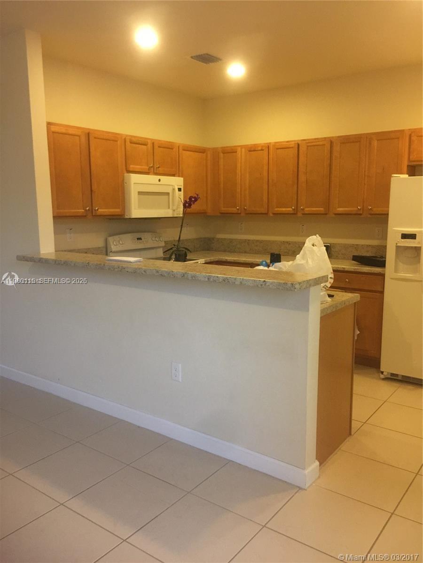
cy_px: 282
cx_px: 212
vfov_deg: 61.7
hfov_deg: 48.2
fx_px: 472
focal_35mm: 29
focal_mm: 4.15
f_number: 2.2
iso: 125
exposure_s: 1/15
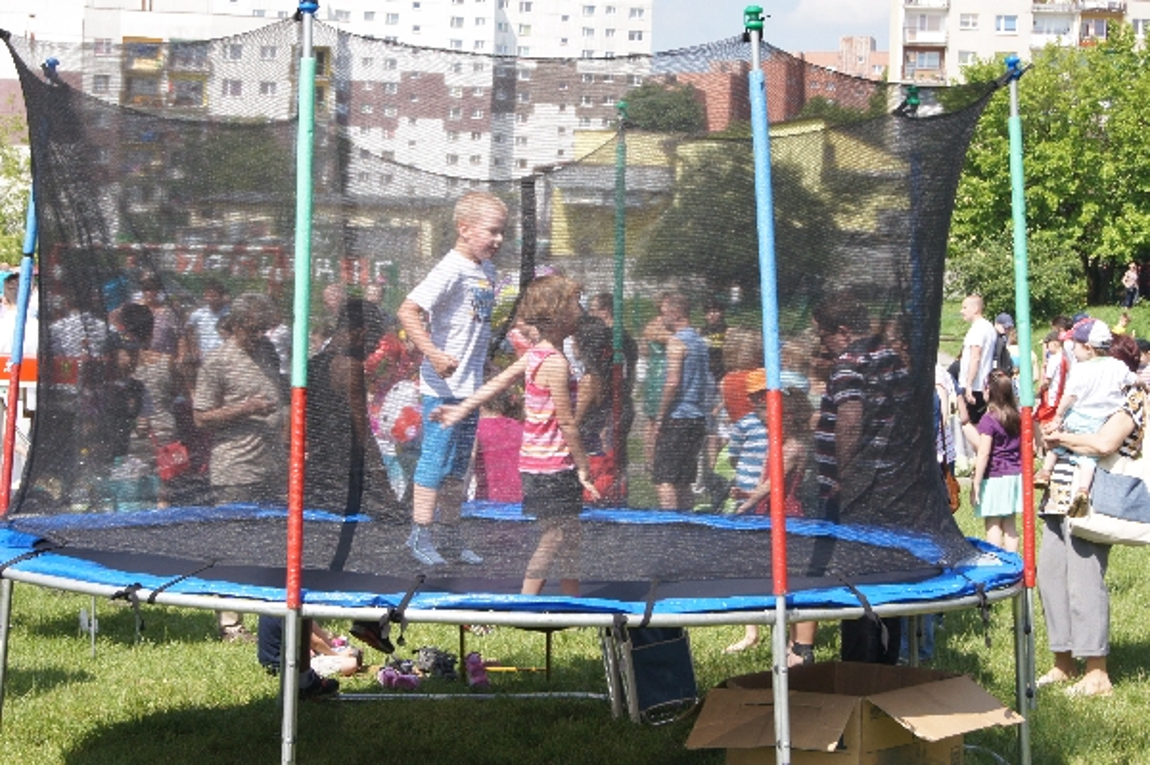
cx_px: 575
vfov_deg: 18.2
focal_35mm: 75
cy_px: 382
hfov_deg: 27.0
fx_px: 2394
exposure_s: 1/160
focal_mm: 50
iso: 200
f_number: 13
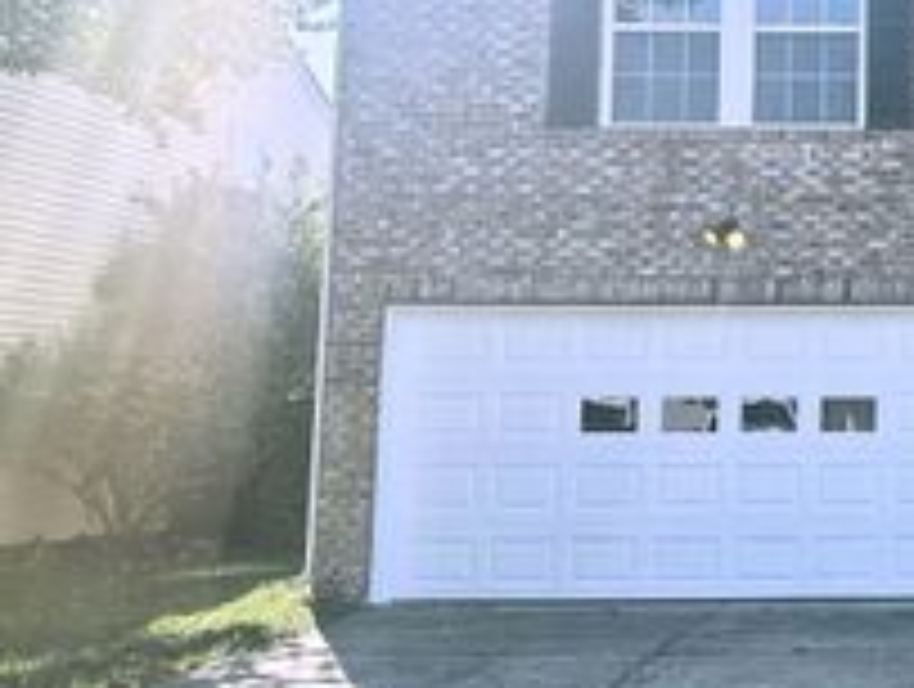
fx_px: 1561
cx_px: 1054
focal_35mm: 59
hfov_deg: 28.9
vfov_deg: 24.8
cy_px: 227
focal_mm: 6.86
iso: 80
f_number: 1.78
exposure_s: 1/5000
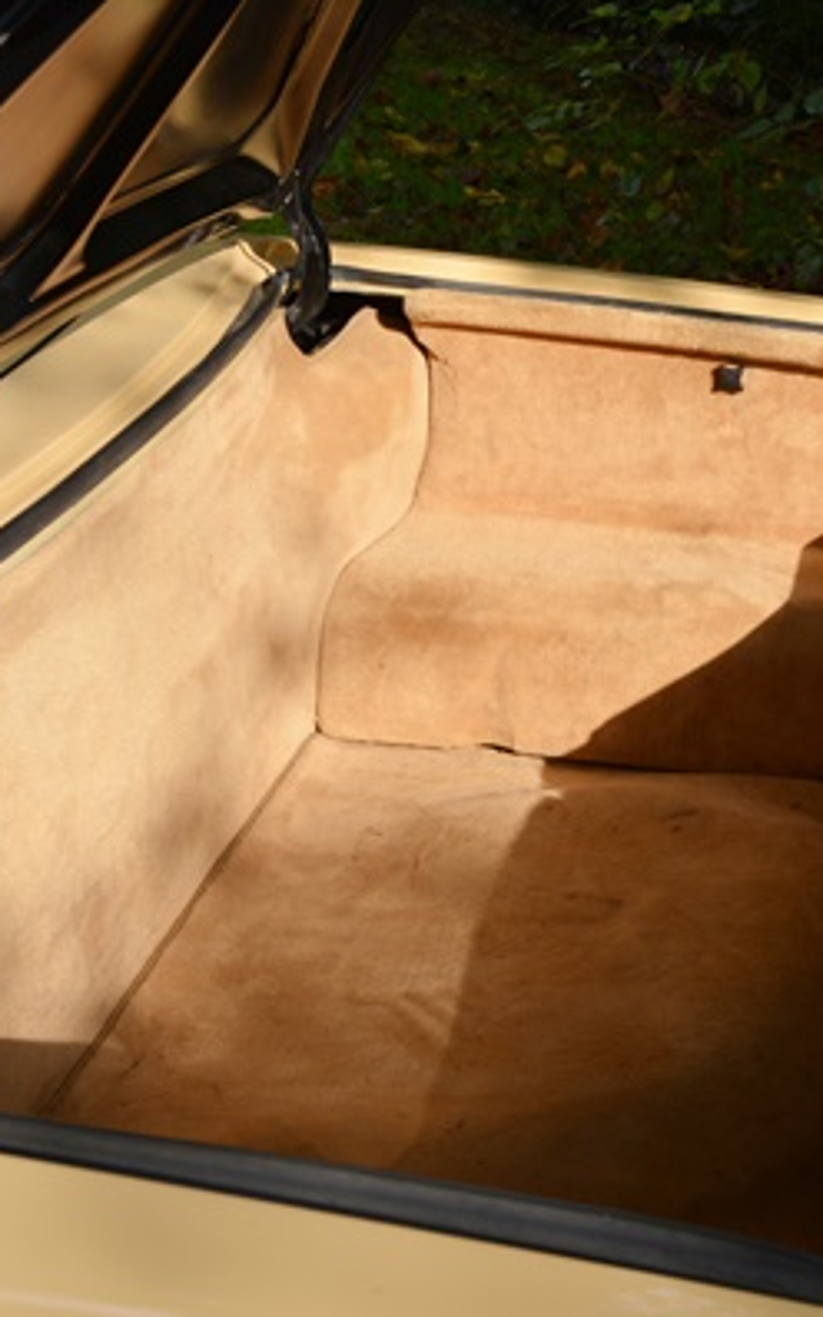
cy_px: 660
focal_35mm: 60
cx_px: 581
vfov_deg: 34.0
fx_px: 2154
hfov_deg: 21.5
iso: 200
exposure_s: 1/250
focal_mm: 26
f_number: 8
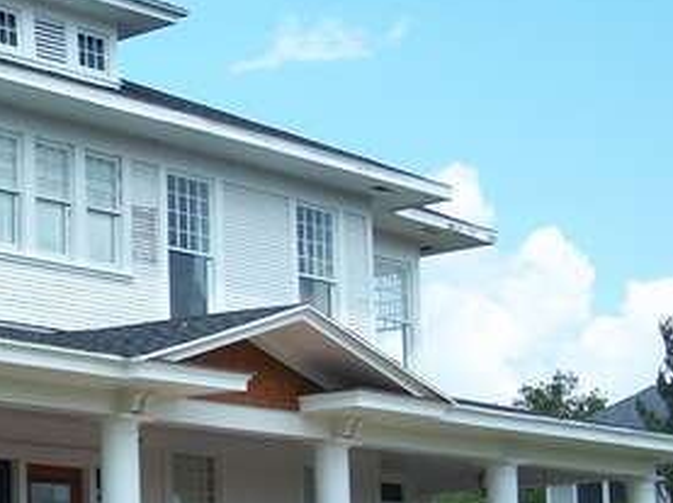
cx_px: -182
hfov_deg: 17.4
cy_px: 362
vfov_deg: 13.8
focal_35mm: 107
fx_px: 2078
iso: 64
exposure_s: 1/640
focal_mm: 7.8
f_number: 2.8
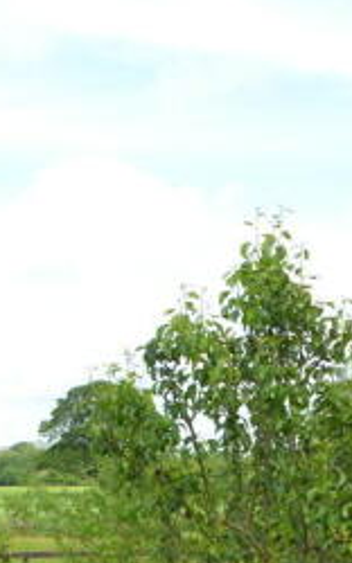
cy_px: 211
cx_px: -299
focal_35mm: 96
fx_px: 1475
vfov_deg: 21.6
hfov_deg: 12.4
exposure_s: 1/200
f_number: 7.1
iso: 100
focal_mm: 24
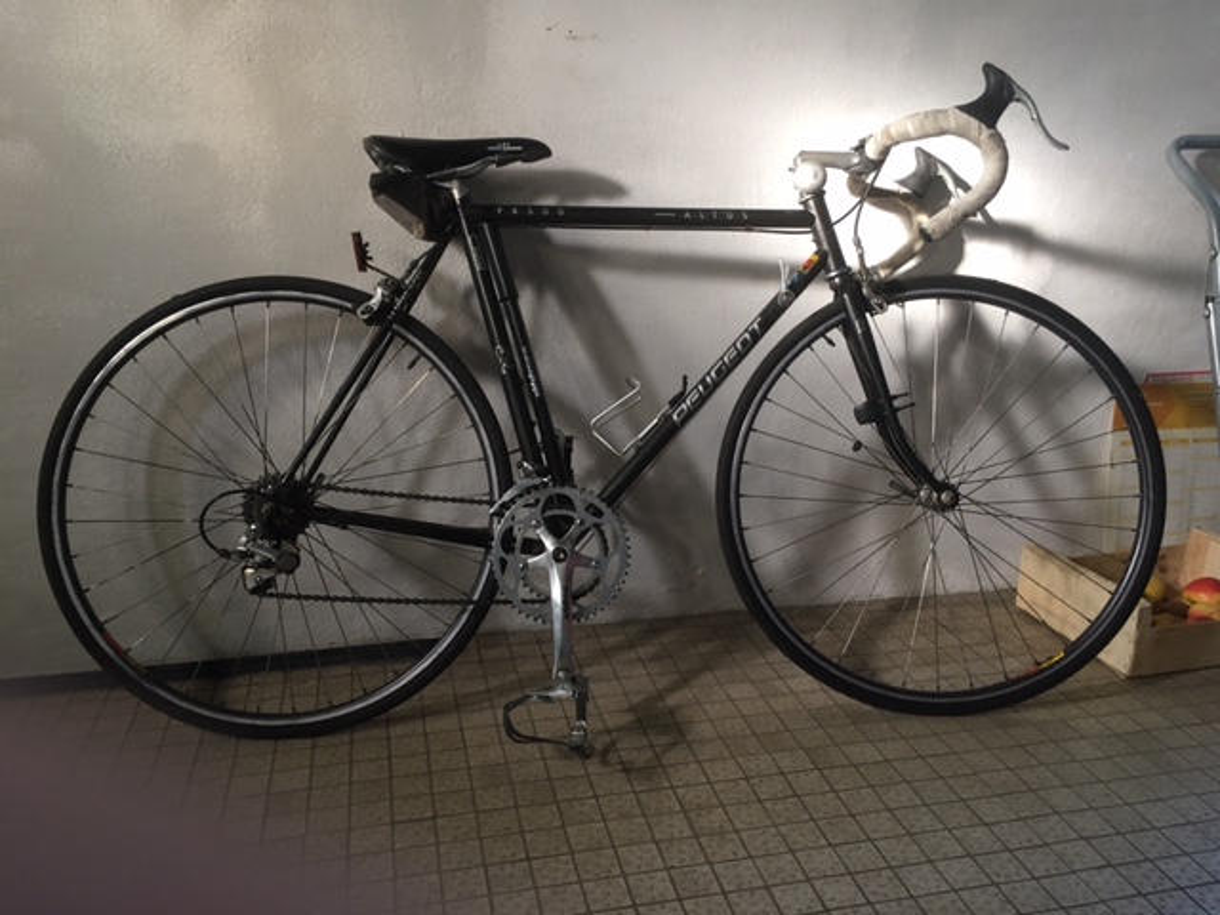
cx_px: 610
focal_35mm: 29
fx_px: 1022
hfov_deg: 61.7
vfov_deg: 48.2
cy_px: 458
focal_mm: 4.15
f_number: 2.2
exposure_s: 1/33
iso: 125
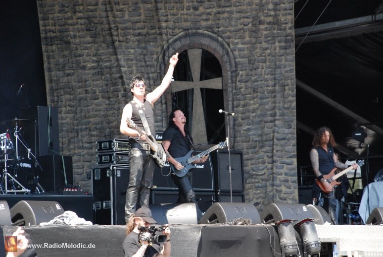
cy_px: 128
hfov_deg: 13.7
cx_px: 192
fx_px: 1598
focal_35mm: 150
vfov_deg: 9.2
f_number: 6.3
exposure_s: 1/320
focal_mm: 100
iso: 800
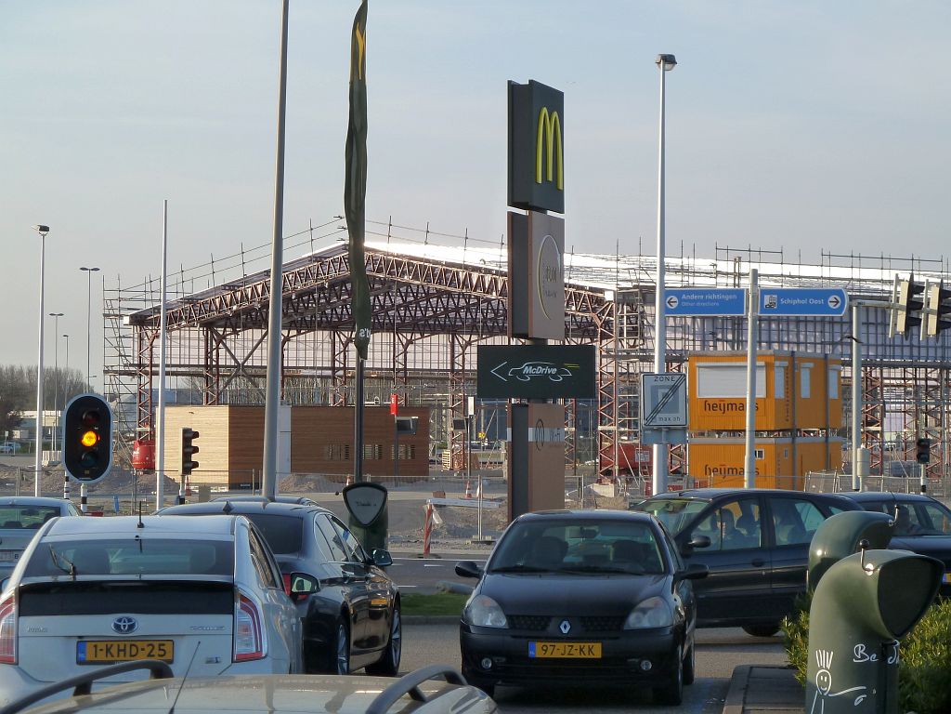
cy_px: 357
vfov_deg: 13.3
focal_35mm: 111
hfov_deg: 17.7
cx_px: 476
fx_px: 3049
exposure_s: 1/250
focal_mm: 18.2
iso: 125
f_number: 4.4
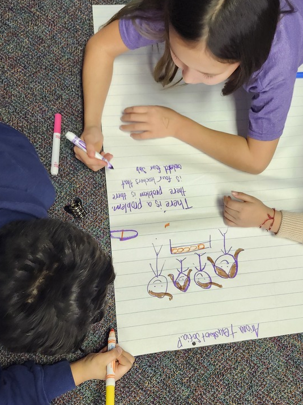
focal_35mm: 33
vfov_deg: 55.4
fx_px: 385
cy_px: 203
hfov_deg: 42.5
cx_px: 197
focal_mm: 5.54
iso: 640
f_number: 1.8
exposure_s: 1/120
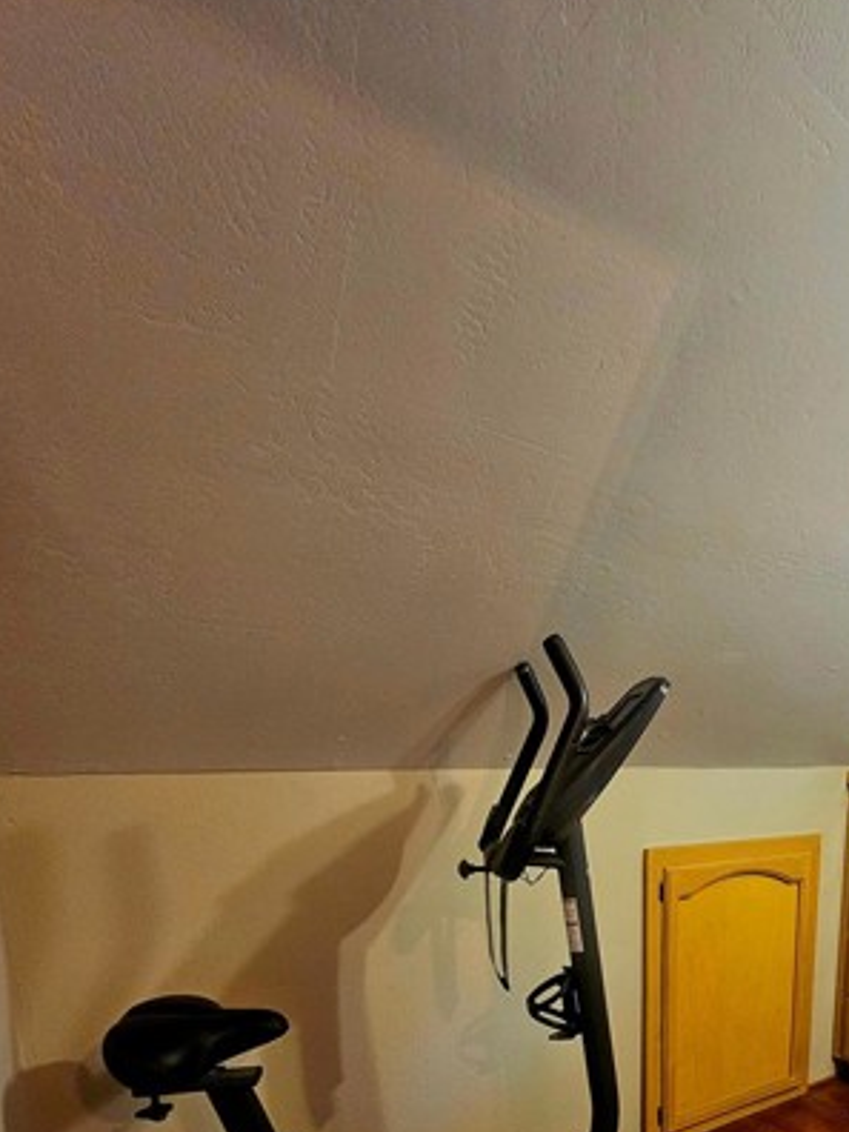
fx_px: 687
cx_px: 657
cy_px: 872
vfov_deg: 72.5
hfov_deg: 59.3
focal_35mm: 21
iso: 500
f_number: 2.2
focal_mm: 2.2
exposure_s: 1/30
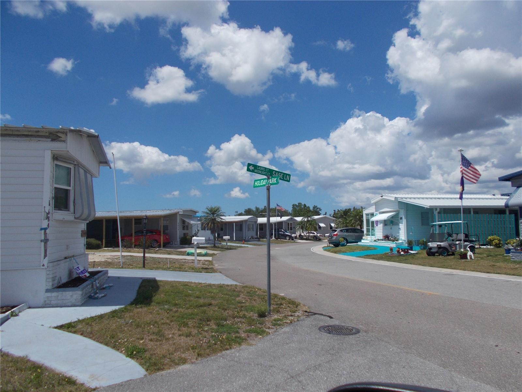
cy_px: 196
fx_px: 392
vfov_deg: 53.1
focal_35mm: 26
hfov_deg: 67.3
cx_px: 261
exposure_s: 1/320
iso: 80
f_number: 8
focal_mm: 4.6
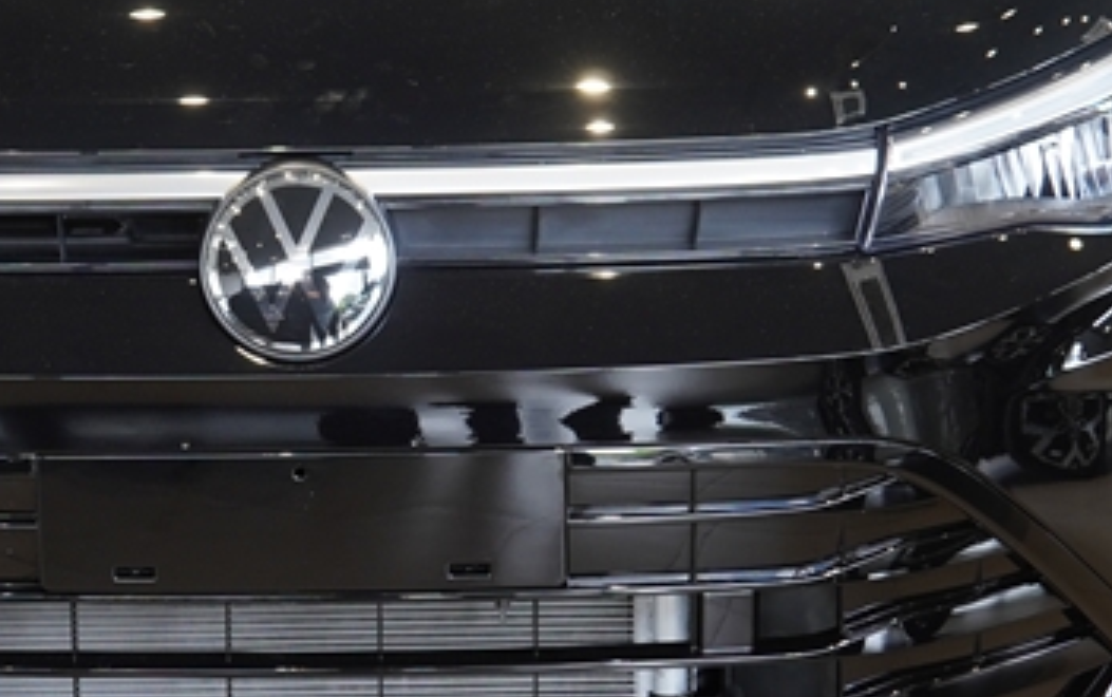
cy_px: 220
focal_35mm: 98
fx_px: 2972
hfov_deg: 20.9
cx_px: 219
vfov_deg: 13.3
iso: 320
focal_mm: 22
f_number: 4
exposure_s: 1/60
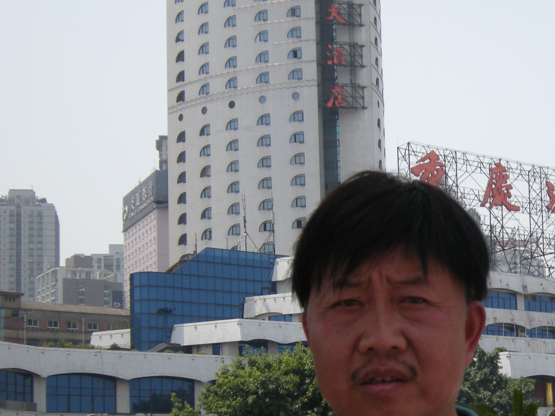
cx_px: 435
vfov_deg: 17.6
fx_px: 1331
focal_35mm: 83
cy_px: 340
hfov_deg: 23.3
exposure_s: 1/171
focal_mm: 7.5
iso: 64
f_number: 7
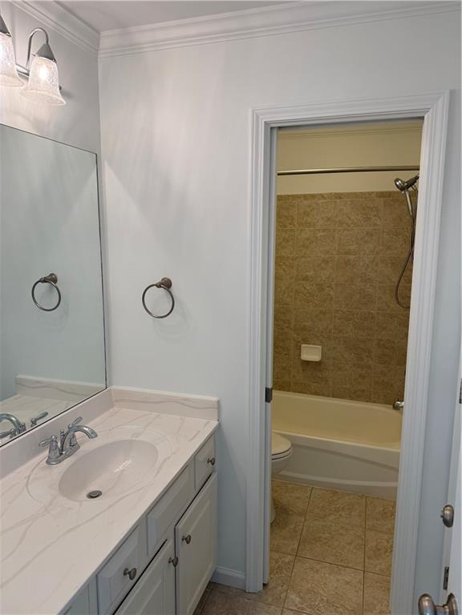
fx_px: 427
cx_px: 231
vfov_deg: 71.6
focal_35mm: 24
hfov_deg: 56.8
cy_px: 308
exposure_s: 1/120
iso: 64
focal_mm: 6.76
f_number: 1.78
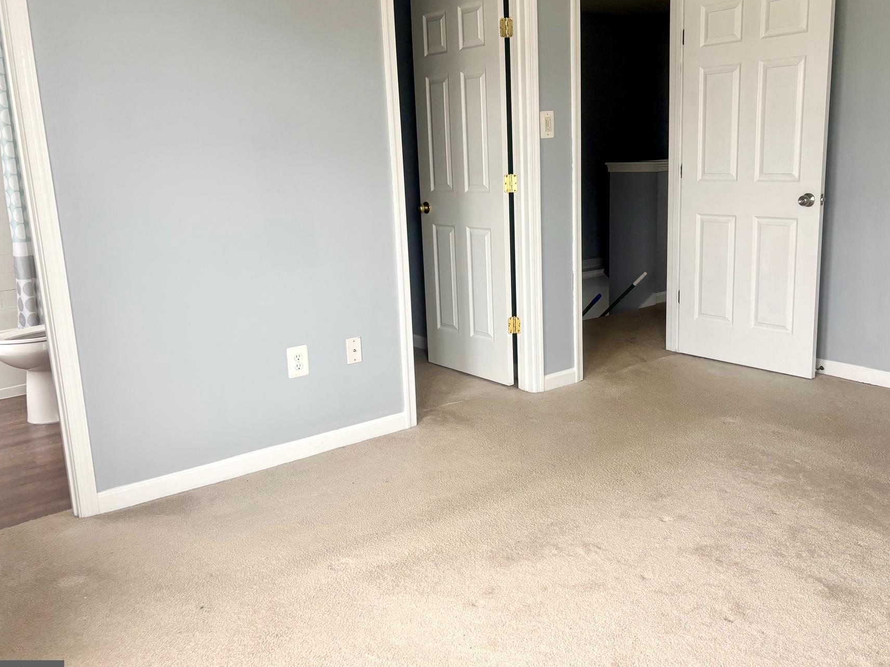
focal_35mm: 31
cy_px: 305
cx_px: 465
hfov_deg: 58.3
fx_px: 797
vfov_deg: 45.4
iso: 160
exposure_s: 1/60
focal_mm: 5.96
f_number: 1.6
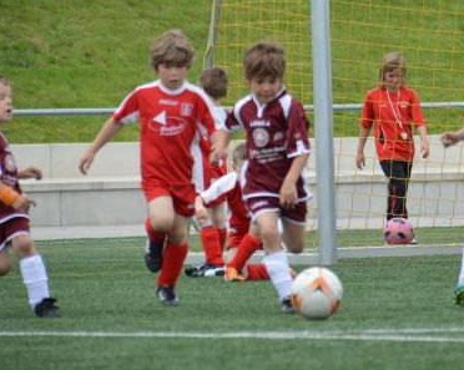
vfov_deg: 3.4
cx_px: 348
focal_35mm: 454
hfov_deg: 4.3
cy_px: 128
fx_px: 6230
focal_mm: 200
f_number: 5.6
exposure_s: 1/1000
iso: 400
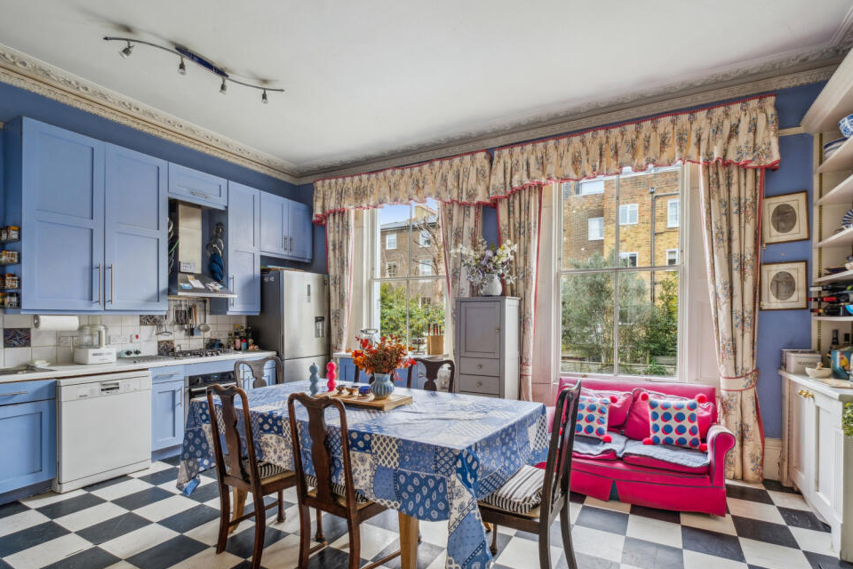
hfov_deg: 96.6
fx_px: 379
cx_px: 453
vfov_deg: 73.7
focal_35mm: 16
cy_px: 299
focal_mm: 10
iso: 640
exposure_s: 1/20
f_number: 8
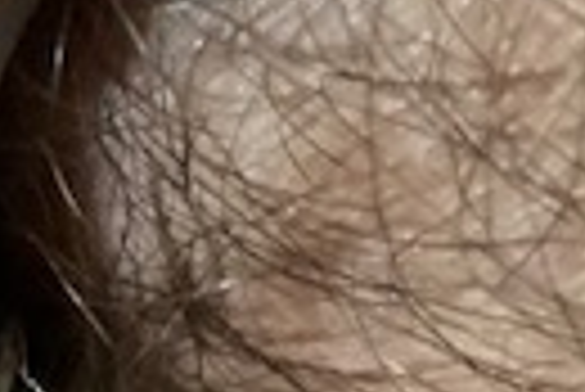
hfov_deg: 13.4
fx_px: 2326
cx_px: -333
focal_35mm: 143
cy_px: -536
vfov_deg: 8.8
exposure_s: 1/29
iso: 640
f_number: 1.8
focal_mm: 3.99
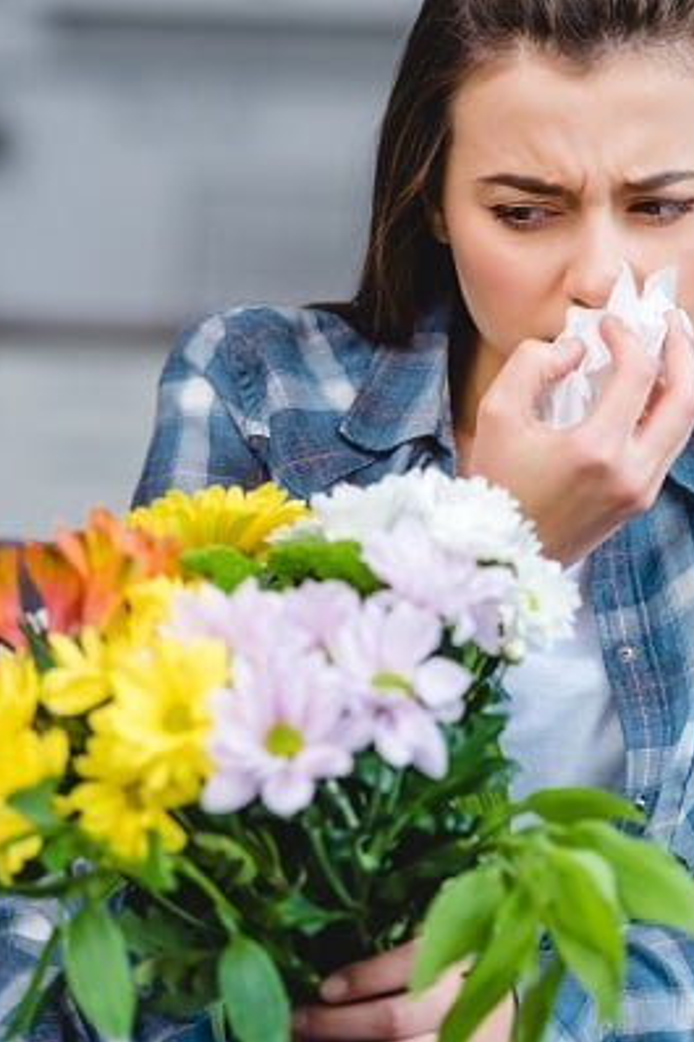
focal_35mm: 184
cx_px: 424
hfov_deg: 7.5
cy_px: 521
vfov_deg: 11.2
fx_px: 5325
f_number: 3.2
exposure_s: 1/200
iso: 320
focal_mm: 122
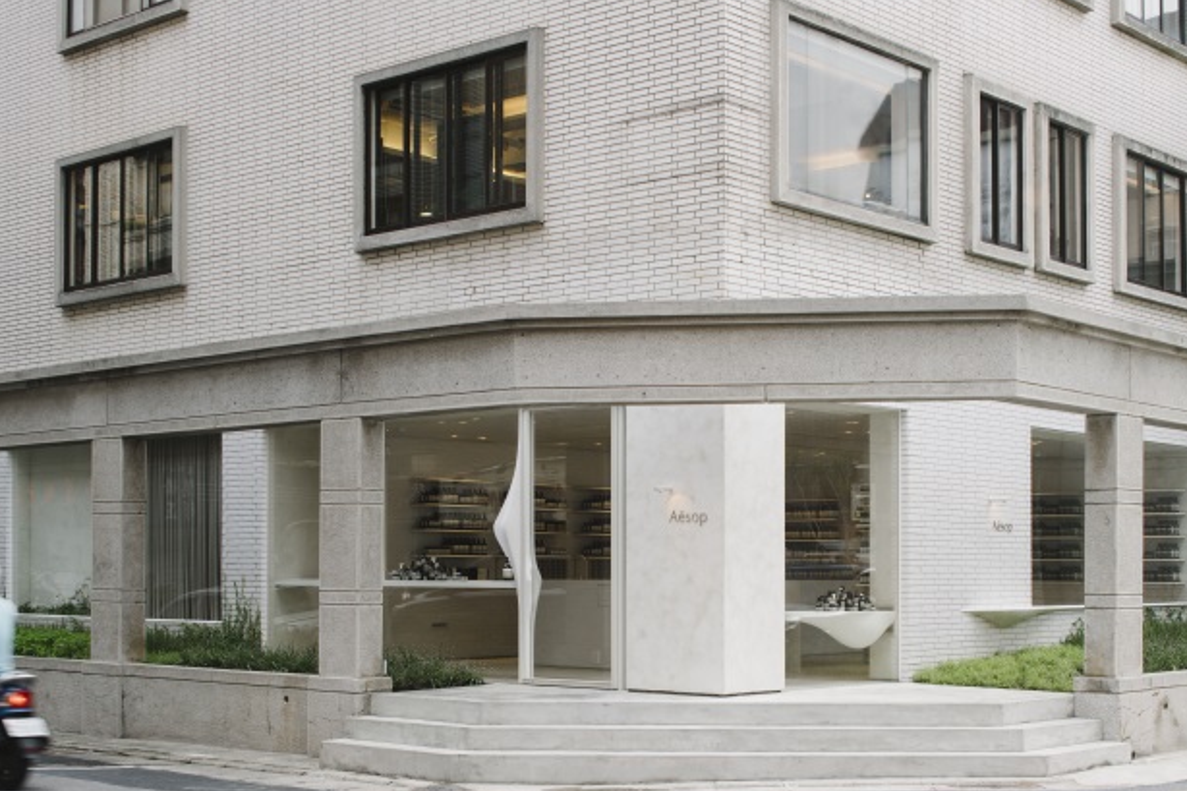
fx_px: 1813
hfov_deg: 36.2
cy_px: 460
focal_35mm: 55
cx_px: 688
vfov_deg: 24.6
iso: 100
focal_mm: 45
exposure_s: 1/20
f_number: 11
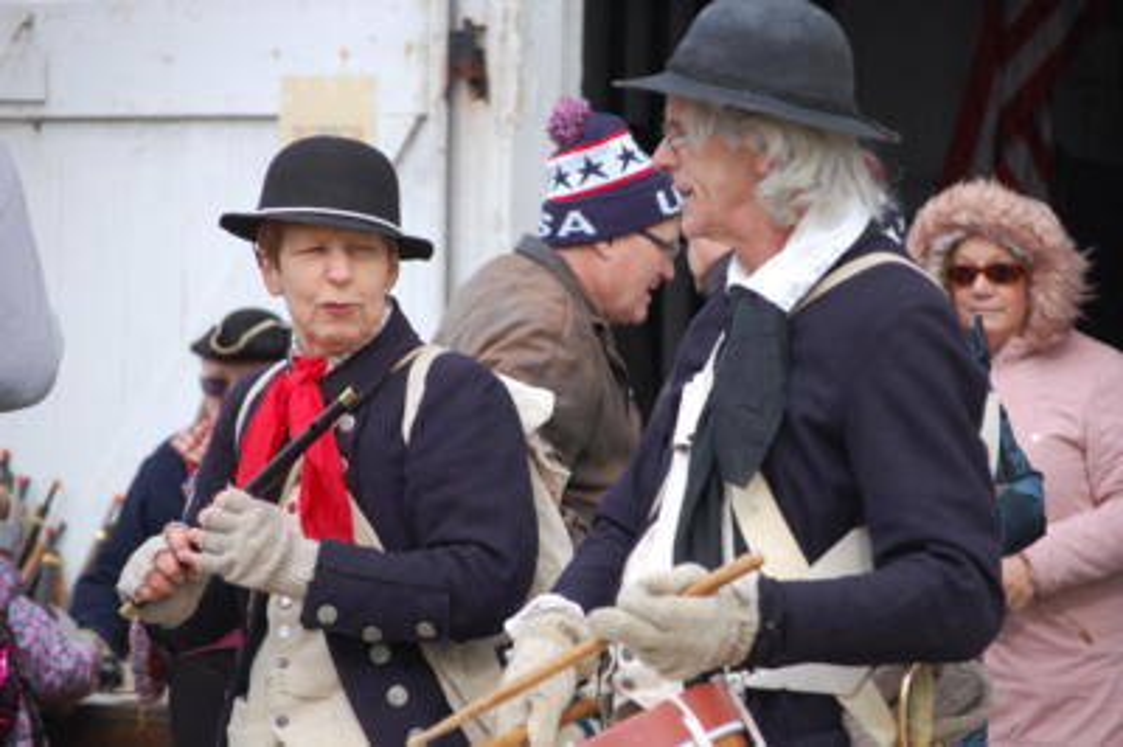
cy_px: 374
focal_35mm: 158
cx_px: 562
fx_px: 4909
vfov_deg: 8.7
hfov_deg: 13.1
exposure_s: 1/400
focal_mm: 105
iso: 400
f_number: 5
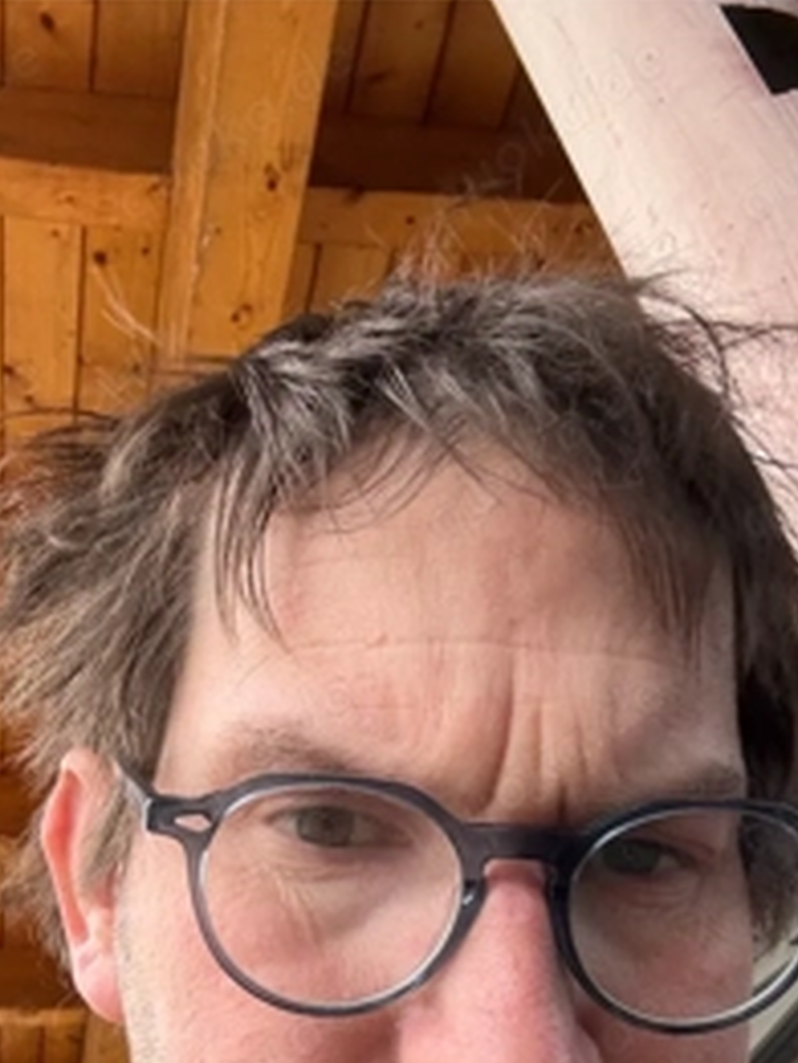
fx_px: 1413
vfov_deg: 40.0
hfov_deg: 31.5
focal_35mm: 46
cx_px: 322
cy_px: 810
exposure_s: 1/78
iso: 80
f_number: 1.9
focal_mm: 2.69
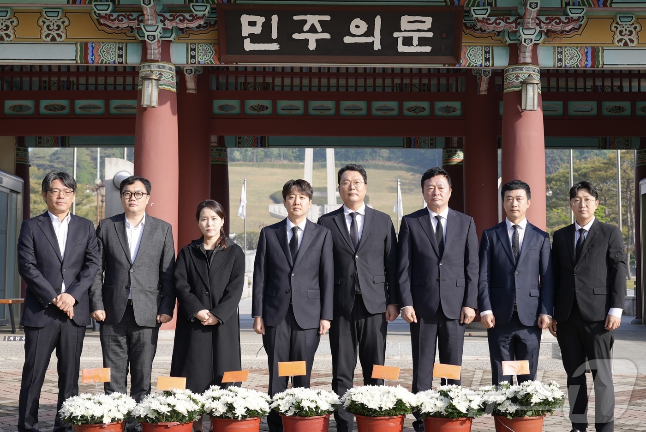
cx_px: 323
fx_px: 934
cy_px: 216
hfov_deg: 38.2
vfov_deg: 26.0
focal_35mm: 52
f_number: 4.5
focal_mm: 52
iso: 80
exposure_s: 1/400
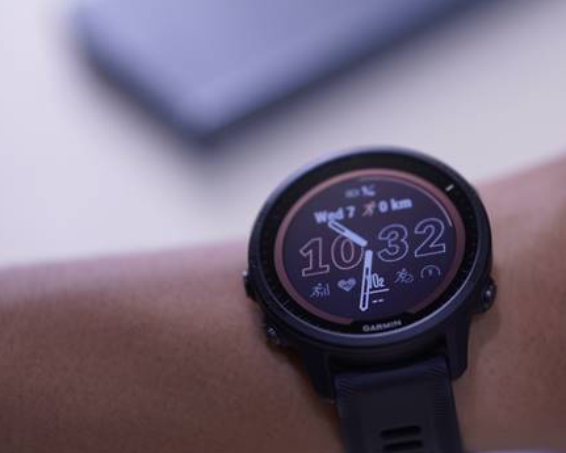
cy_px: 241
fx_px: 2145
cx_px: 369
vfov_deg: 12.1
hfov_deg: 15.0
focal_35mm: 128
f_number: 1.4
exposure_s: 1/100
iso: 250
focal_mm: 56
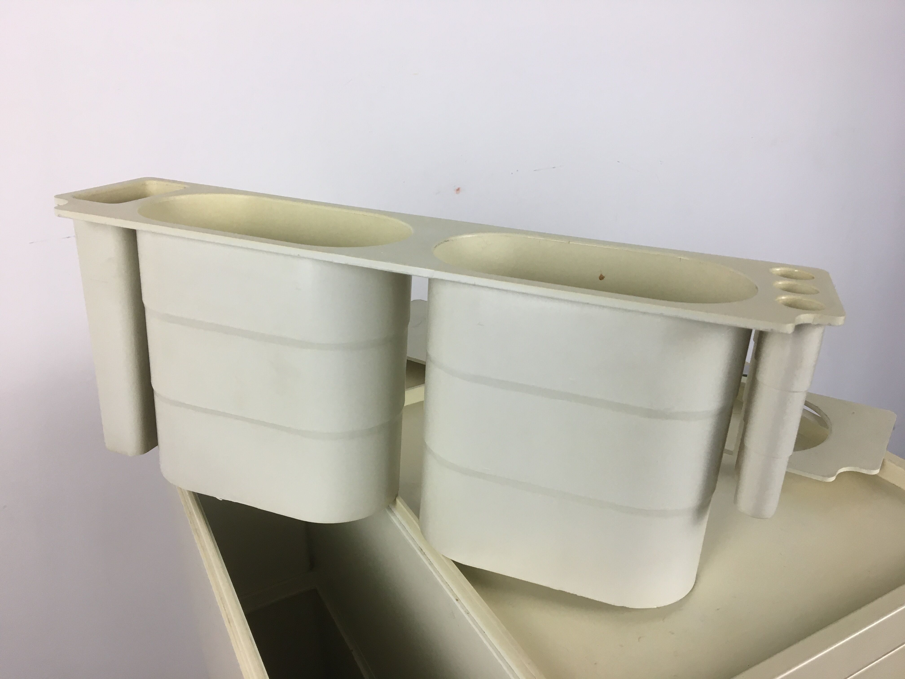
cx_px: 452
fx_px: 758
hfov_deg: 61.7
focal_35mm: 29
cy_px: 340
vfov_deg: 48.2
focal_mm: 4.15
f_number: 2.2
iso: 32
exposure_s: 1/33
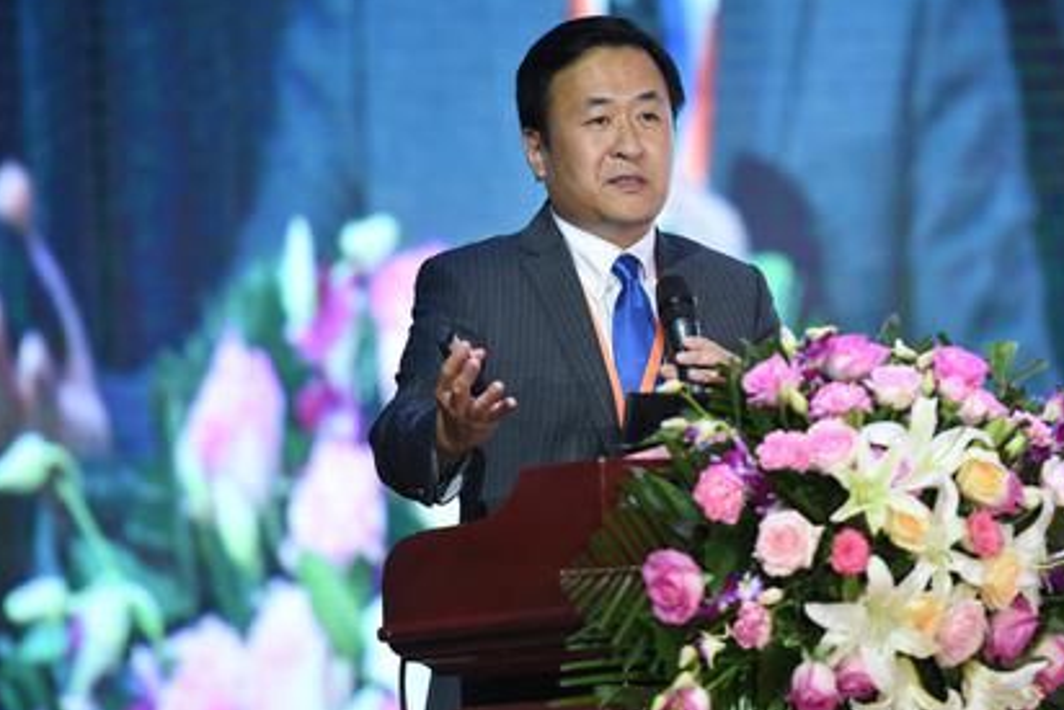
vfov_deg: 5.6
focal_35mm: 247
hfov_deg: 8.3
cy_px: 296
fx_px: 7302
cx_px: 651
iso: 500
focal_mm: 185
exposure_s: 1/400
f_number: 2.8
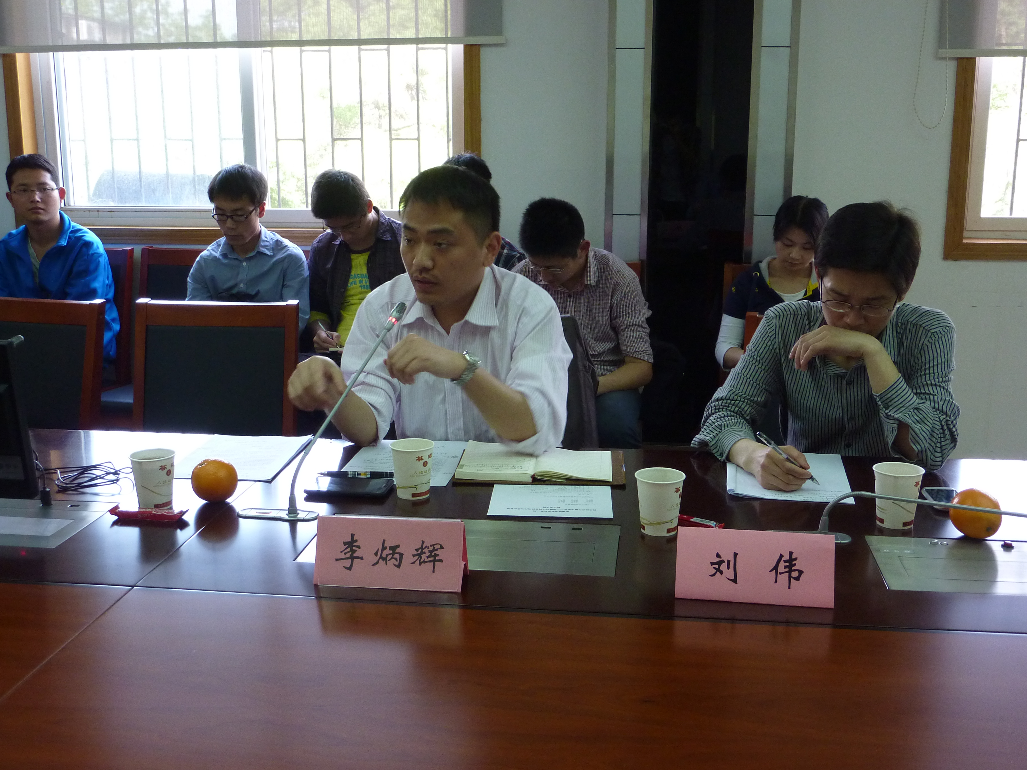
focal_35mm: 37
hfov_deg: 50.1
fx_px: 1098
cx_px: 514
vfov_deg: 38.7
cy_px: 385
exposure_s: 1/30
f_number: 3.6
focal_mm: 6.1
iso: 250
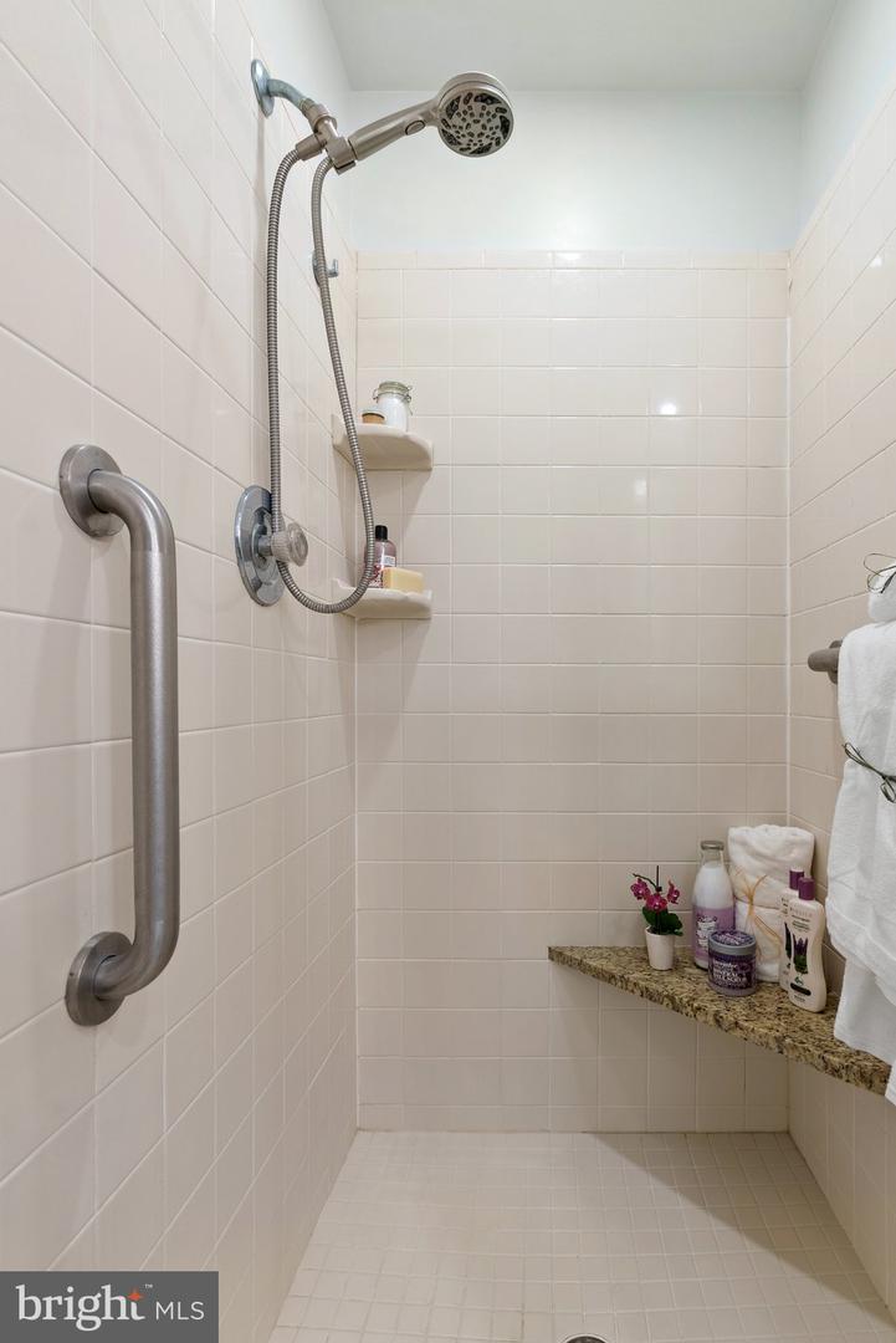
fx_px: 597
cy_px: 672
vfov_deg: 96.7
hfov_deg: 73.8
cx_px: 448
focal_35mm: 16
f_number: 8
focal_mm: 16
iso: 640
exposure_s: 1/8
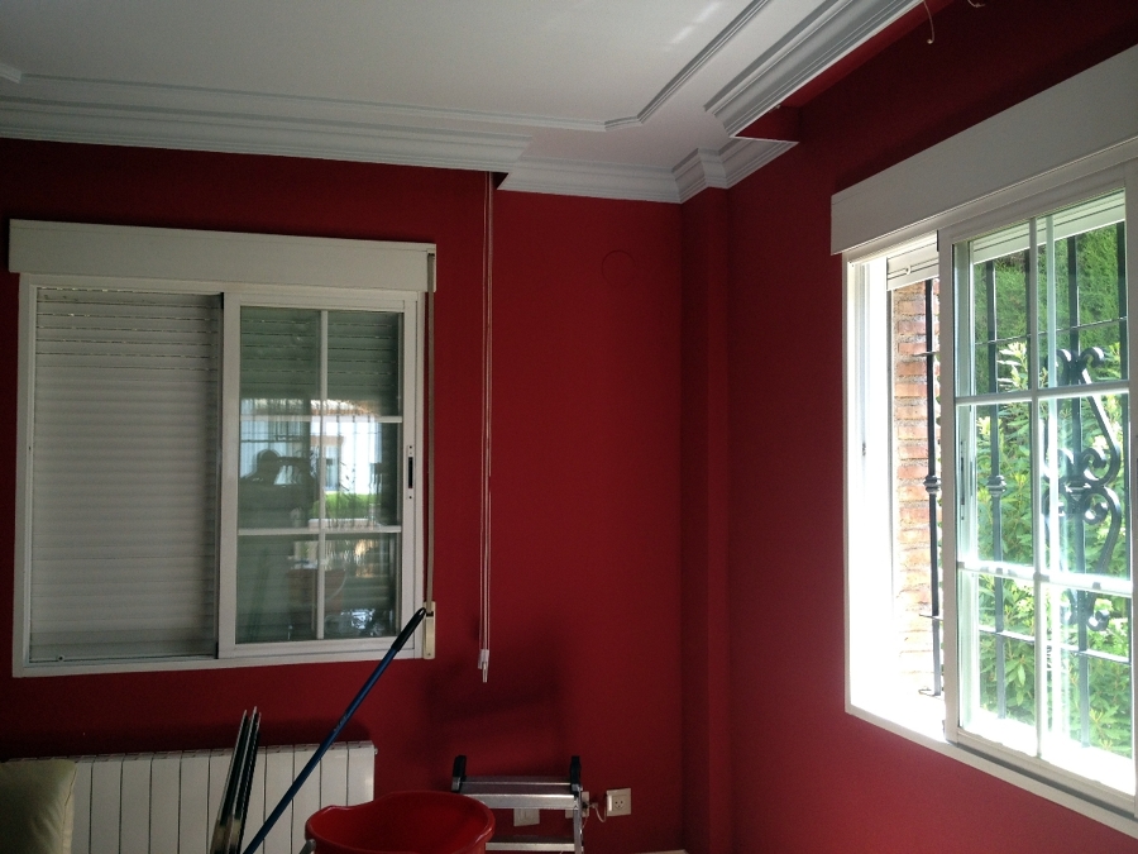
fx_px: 1151
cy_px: 427
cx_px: 569
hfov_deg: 52.6
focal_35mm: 35
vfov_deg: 40.7
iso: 100
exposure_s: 1/120
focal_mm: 4.28
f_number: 2.4
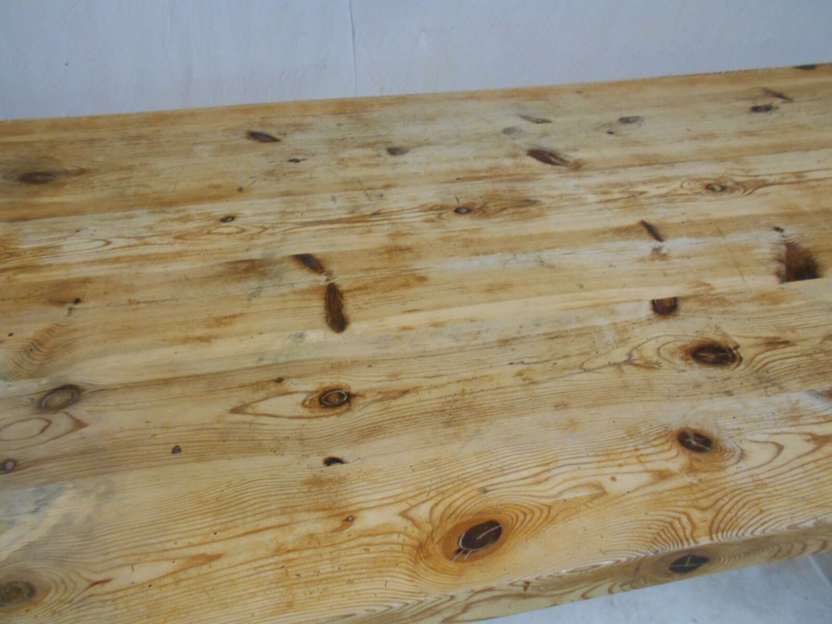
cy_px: 312
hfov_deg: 67.3
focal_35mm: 26
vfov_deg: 53.1
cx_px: 416
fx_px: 625
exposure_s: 1/20
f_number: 3.2
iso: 400
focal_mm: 4.6
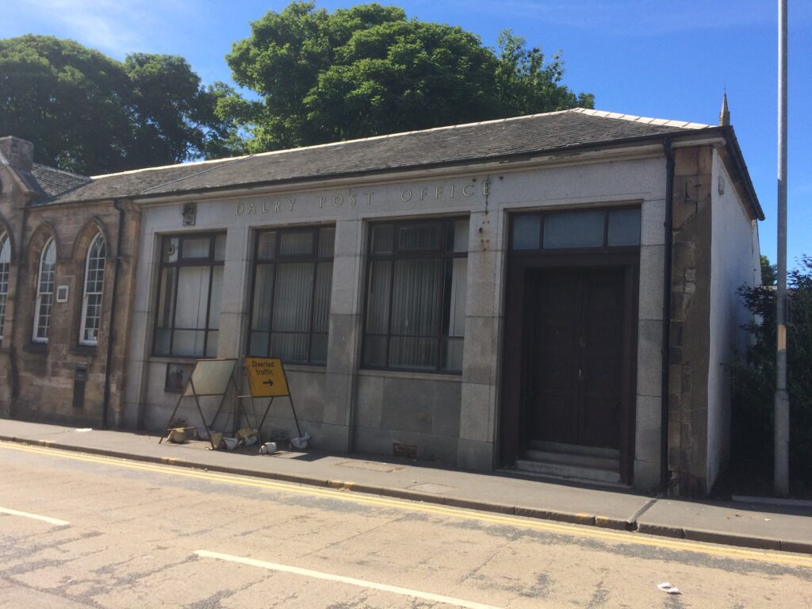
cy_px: 304
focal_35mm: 29
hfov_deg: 61.7
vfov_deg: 48.2
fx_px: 680
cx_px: 406
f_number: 2.2
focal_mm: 4.15
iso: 32
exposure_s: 1/1244
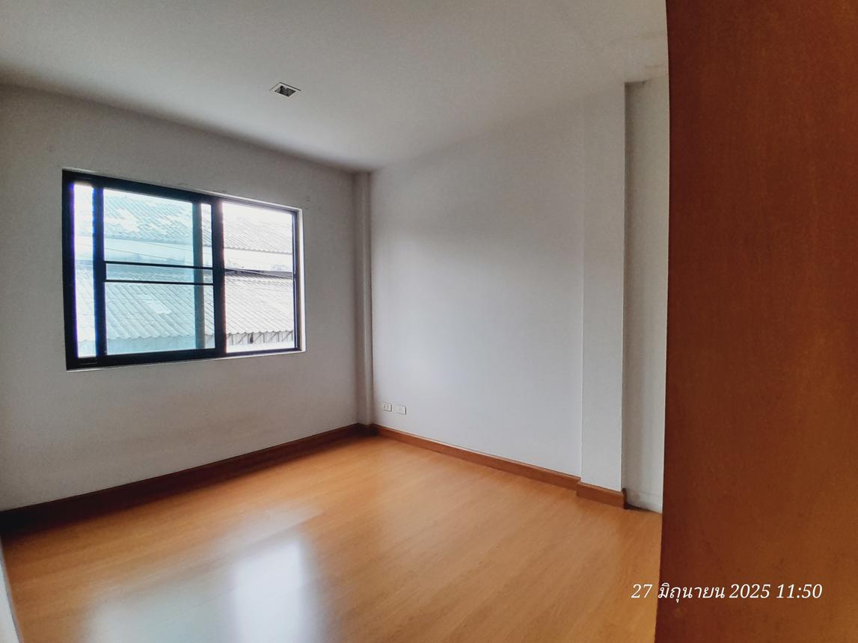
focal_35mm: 17
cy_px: 322
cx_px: 429
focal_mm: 1.46
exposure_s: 1/100
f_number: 2.2
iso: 64
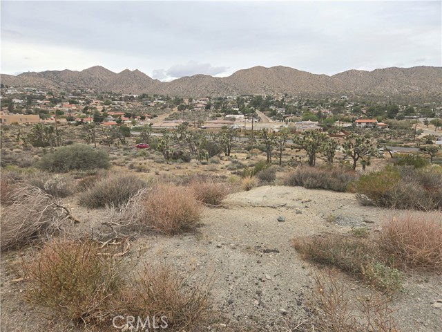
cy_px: 166
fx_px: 294
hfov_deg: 73.9
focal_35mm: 23
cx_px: 221
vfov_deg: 58.9
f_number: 1.8
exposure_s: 1/794
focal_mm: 5.4
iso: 25
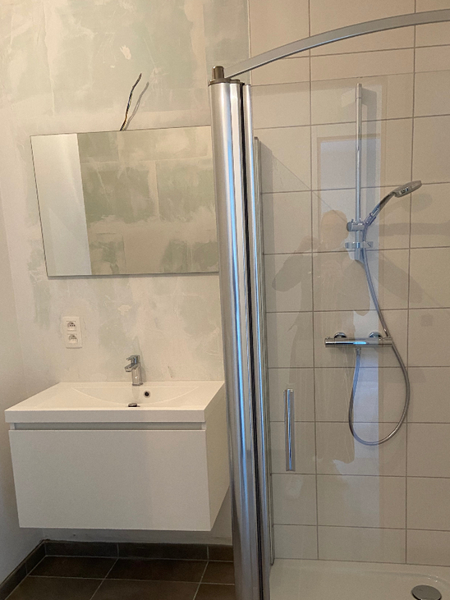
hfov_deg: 44.0
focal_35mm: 32
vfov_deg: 56.5
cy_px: 353
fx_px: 555
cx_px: 259
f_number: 1.8
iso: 200
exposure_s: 1/50
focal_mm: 4.25
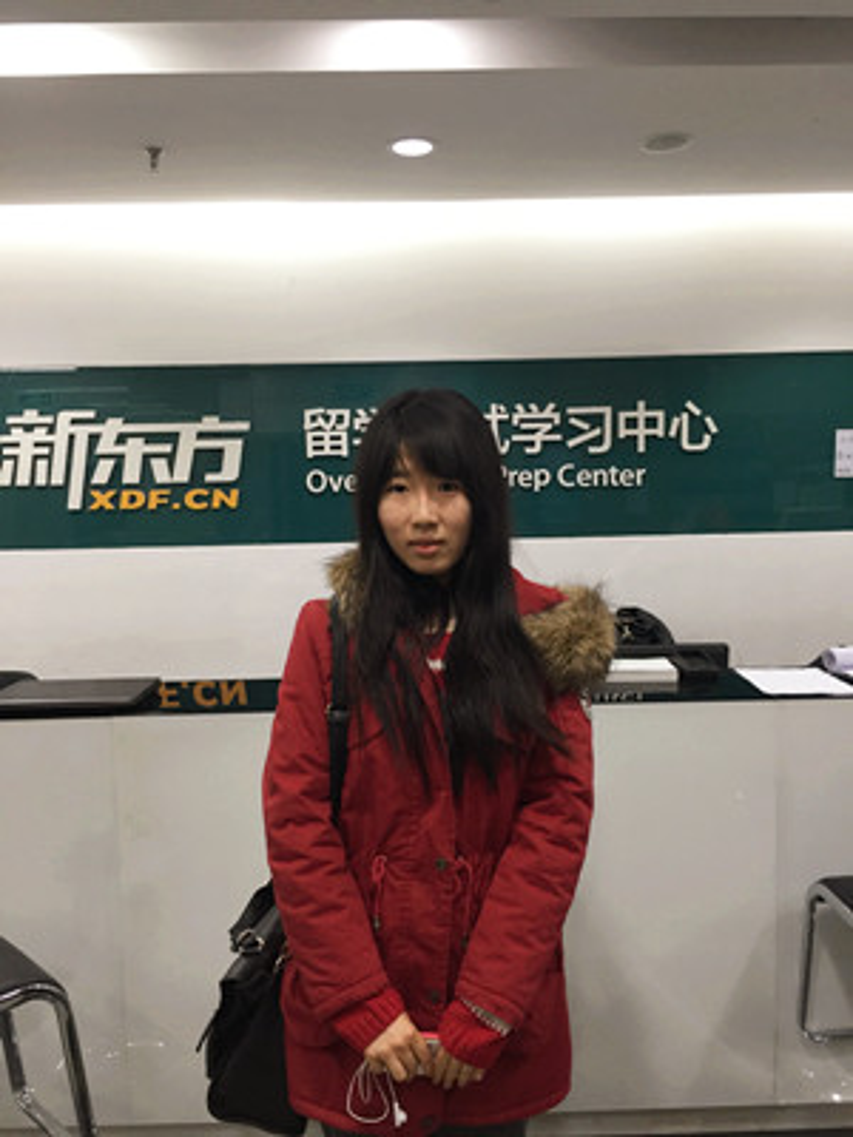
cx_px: 426
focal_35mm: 29
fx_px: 953
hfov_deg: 48.2
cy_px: 568
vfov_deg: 61.7
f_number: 2.2
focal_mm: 4.15
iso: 100
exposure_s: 1/30
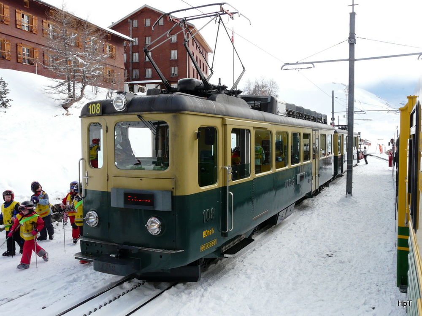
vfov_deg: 48.2
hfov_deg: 61.7
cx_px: 211
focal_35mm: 29
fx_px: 354
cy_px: 158
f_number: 5.6
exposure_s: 1/250
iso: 100
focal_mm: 4.7
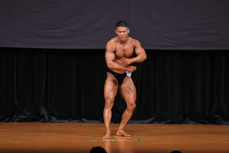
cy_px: 76
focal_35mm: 285
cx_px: 114
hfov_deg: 7.2
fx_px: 1812
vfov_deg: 4.8
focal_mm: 190
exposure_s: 1/400
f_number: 5.6
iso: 4000
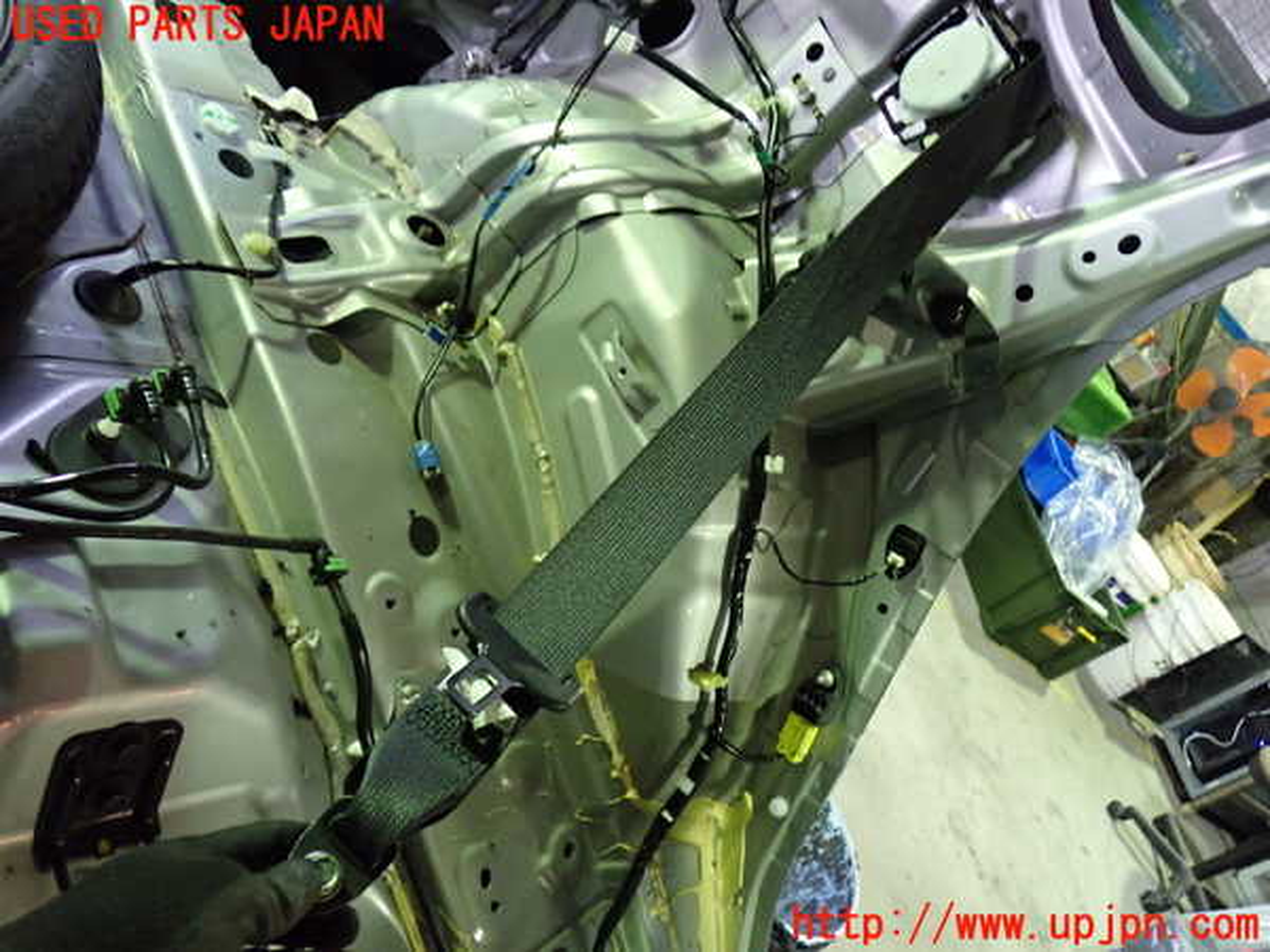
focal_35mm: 30
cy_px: 476
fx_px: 1101
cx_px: 635
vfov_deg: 46.8
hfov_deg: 60.0
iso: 800
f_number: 2.3
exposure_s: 1/30
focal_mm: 5.4
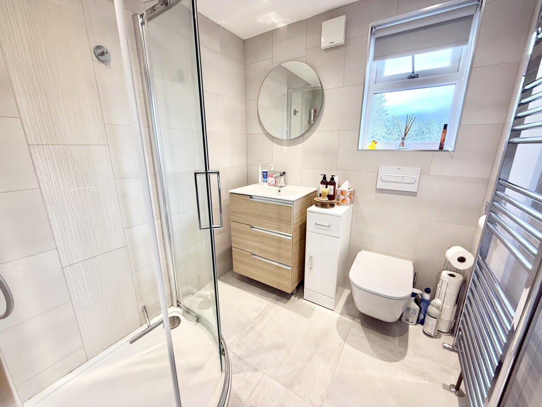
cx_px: 271
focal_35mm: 14
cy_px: 204
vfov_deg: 85.7
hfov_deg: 102.1
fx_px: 219
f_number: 2.2
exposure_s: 1/100
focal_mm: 2.22
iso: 160
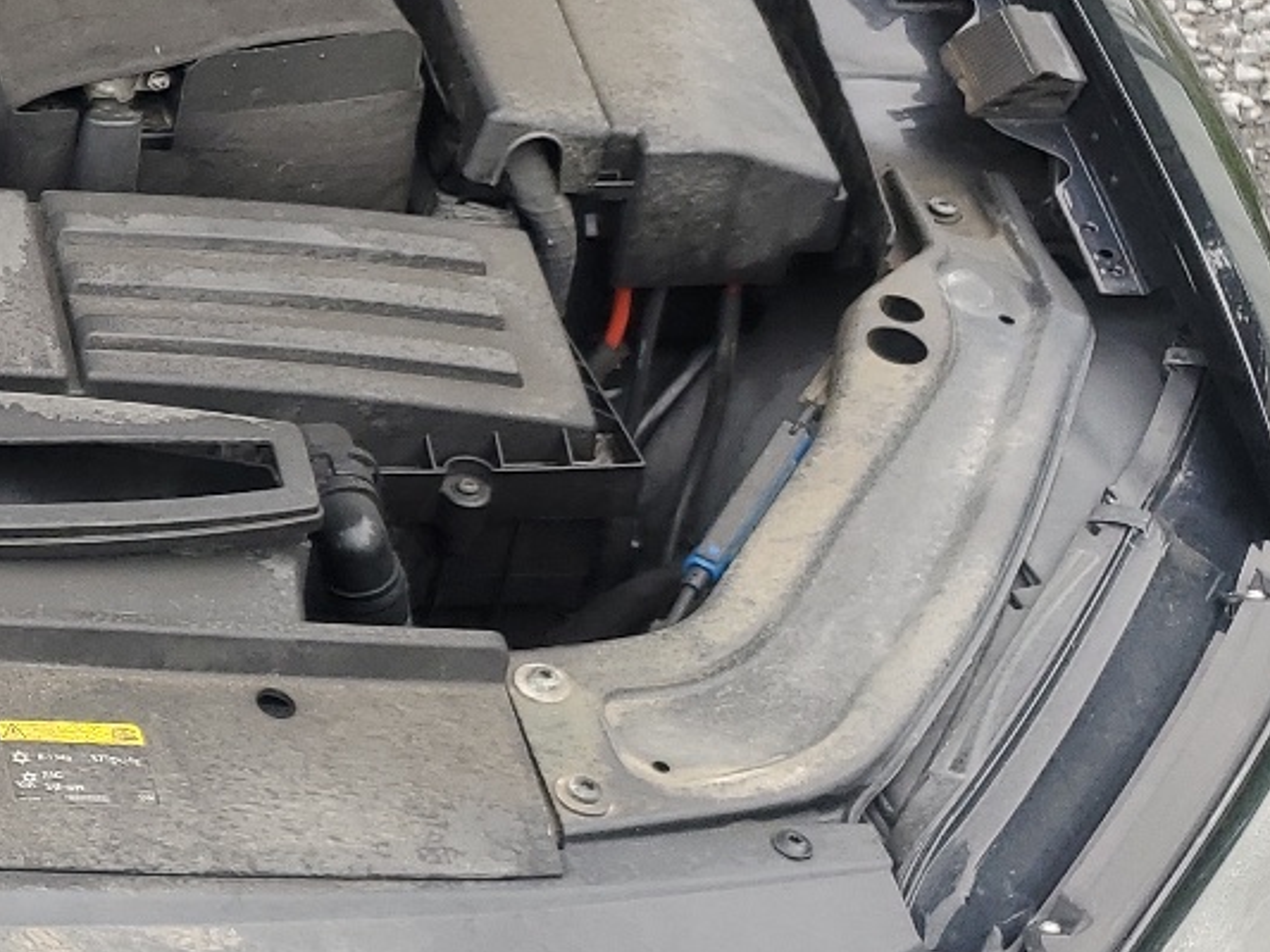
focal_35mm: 78
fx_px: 2862
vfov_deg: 18.8
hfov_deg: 21.4
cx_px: -577
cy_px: 269
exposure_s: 1/213
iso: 50
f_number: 1.5
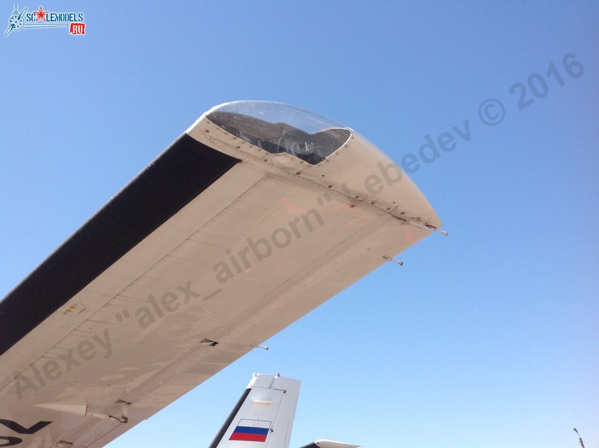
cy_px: 224
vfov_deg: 40.6
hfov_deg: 52.7
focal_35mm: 35
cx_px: 300
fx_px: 605
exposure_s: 1/1314
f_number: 2.4
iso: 50
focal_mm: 4.28
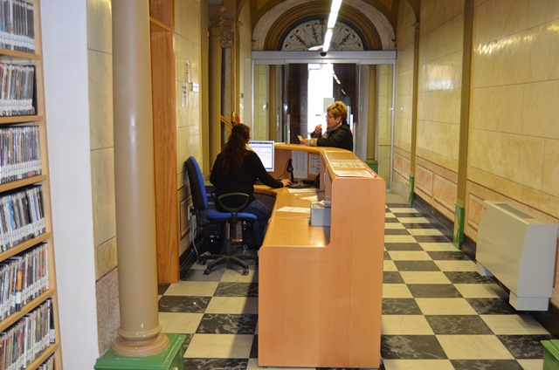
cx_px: 280
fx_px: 604
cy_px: 185
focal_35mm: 39
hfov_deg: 49.6
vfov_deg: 34.1
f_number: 4
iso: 560
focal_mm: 26
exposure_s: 1/60
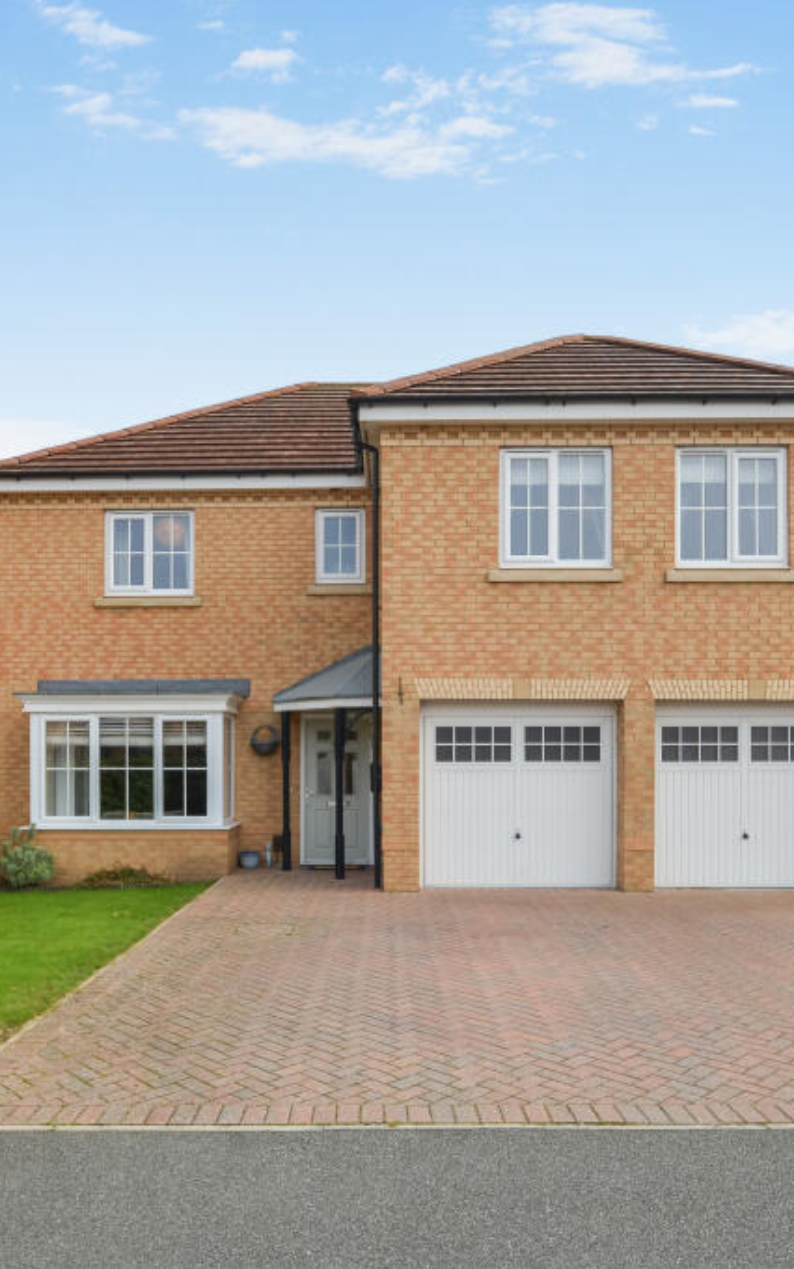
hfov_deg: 53.0
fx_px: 796
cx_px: 375
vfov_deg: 77.1
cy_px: 634
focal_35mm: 23
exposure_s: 1/200
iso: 100
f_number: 8
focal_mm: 15
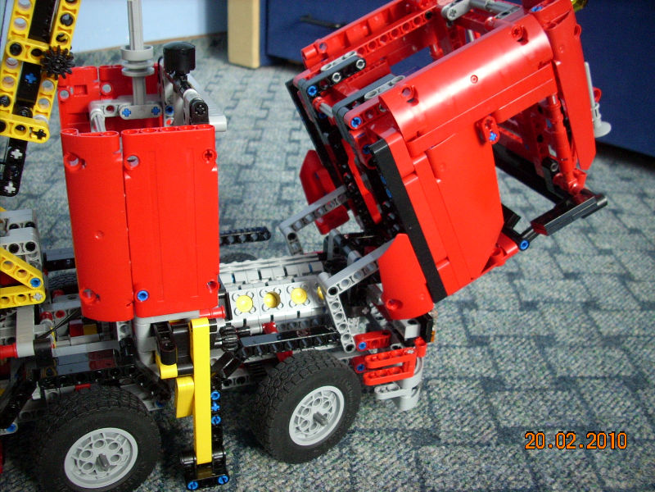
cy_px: 246
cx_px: 328
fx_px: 700
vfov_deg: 38.7
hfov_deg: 50.1
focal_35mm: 37
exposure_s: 1/5
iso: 200
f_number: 2.8
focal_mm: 6.2
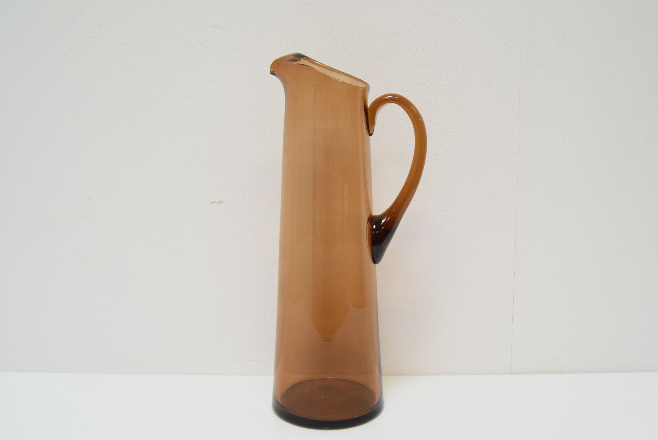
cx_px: 329
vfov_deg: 43.7
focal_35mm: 30
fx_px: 549
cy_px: 220
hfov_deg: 61.9
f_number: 6.3
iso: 1600
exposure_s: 1/160
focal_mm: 20
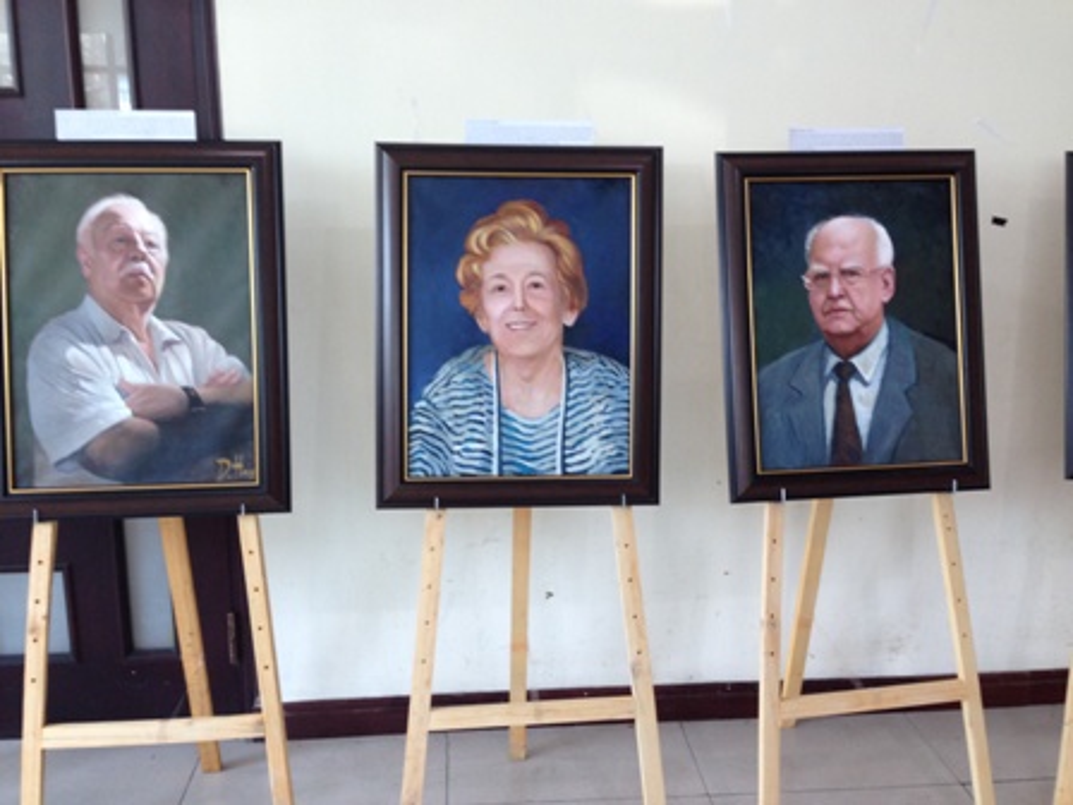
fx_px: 1023
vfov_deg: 42.9
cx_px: 536
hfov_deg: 55.4
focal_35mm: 33
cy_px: 402
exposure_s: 1/20
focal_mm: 4.12
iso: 100
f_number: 2.4
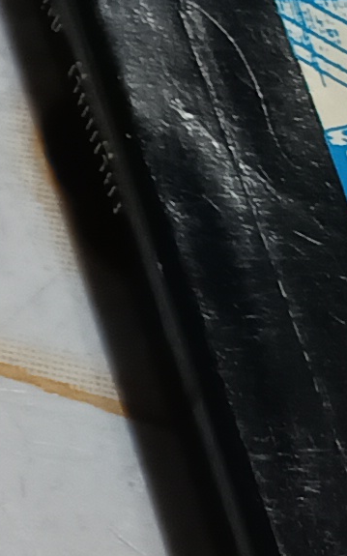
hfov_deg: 5.8
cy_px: 89
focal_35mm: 177
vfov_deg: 11.8
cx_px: -1267
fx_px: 2680
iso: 845
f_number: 1.7
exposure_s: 1/33.3
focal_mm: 5.31
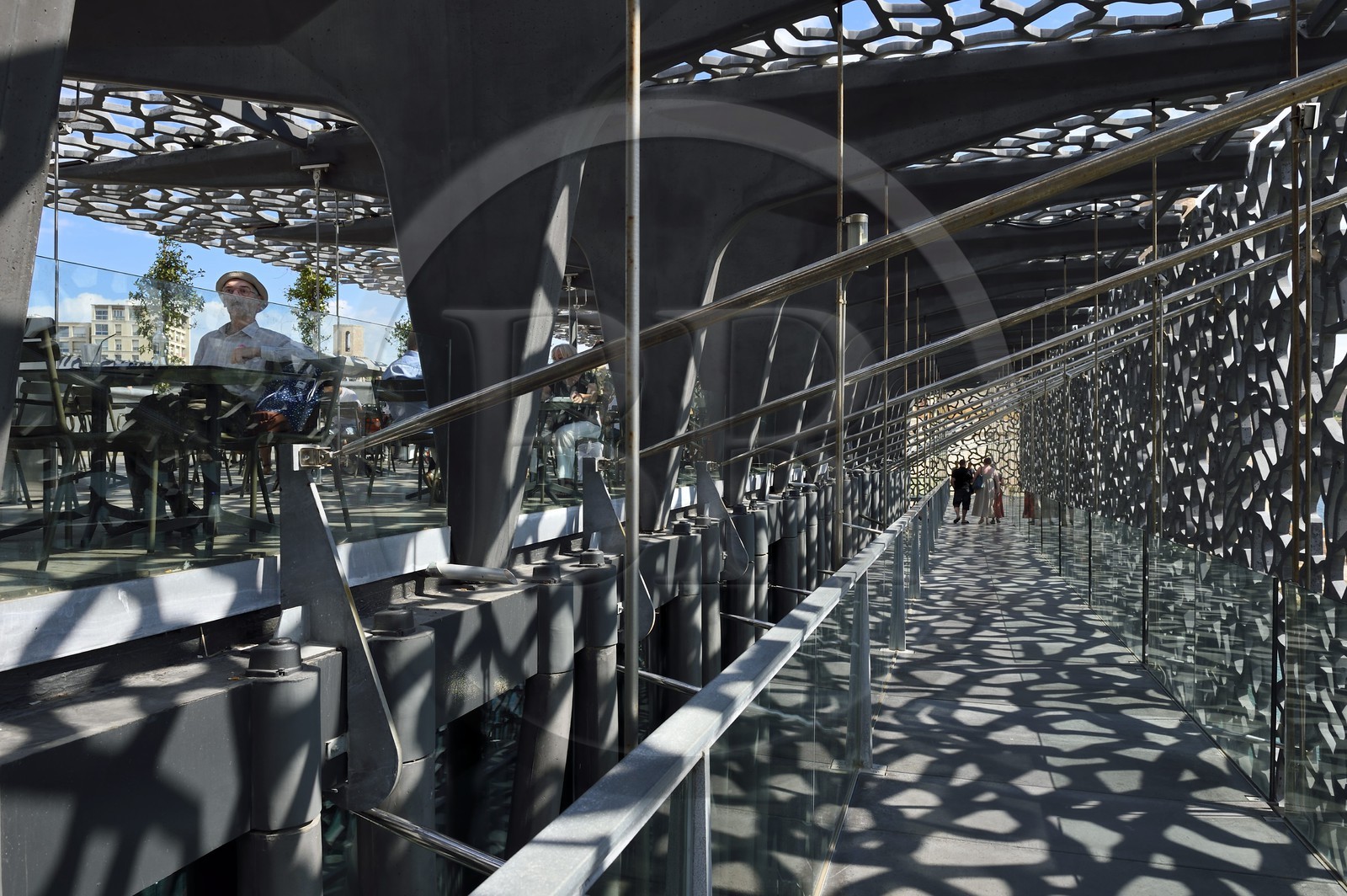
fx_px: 897
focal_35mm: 24
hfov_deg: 73.8
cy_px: 448
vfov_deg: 53.1
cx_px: 674
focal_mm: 24
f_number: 9
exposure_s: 1/200
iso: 200
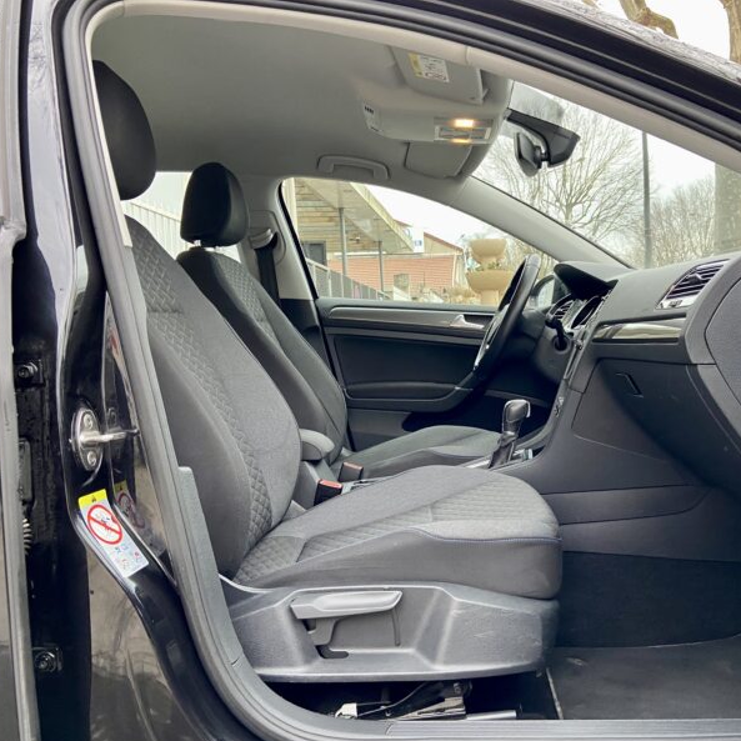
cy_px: 374
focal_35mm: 31
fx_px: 751
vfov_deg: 52.5
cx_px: 464
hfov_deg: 52.0
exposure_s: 1/60
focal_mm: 4.25
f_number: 1.8
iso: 160
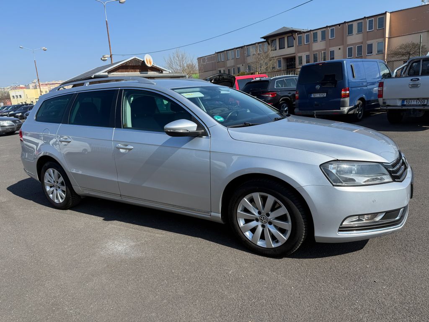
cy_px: 161
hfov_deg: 71.6
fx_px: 297
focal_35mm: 24
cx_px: 214
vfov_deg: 56.8
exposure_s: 1/4167
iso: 80
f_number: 1.78
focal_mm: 6.76
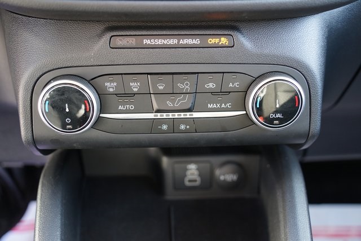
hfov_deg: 49.5
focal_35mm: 39
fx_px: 391
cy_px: 120
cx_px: 180
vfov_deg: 34.2
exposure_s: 1/60
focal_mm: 39
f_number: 4
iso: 1000
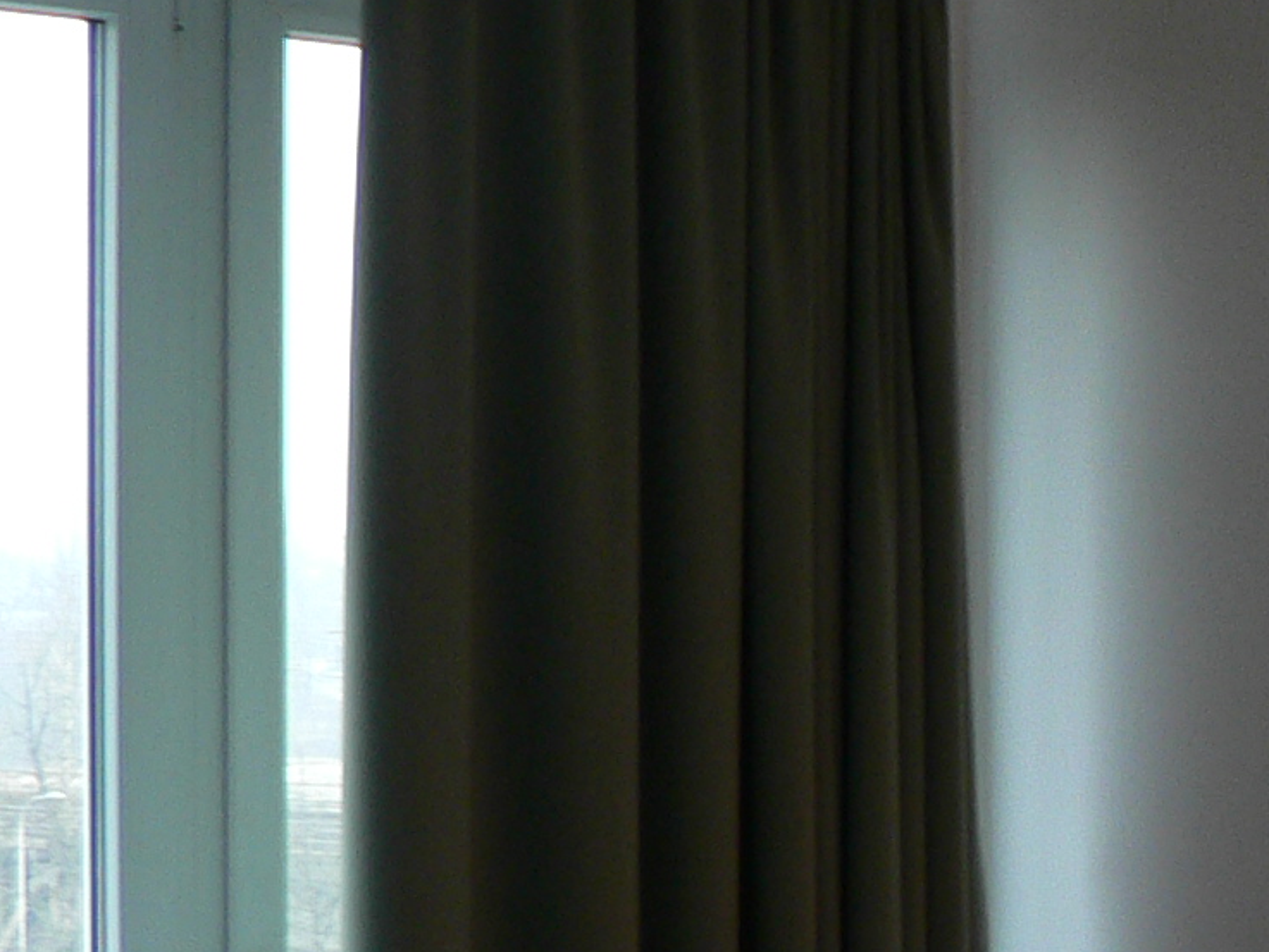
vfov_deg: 11.8
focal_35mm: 125
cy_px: 708
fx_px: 4583
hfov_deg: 15.1
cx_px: 1601
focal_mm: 6
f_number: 2.8
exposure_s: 1/30
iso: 100
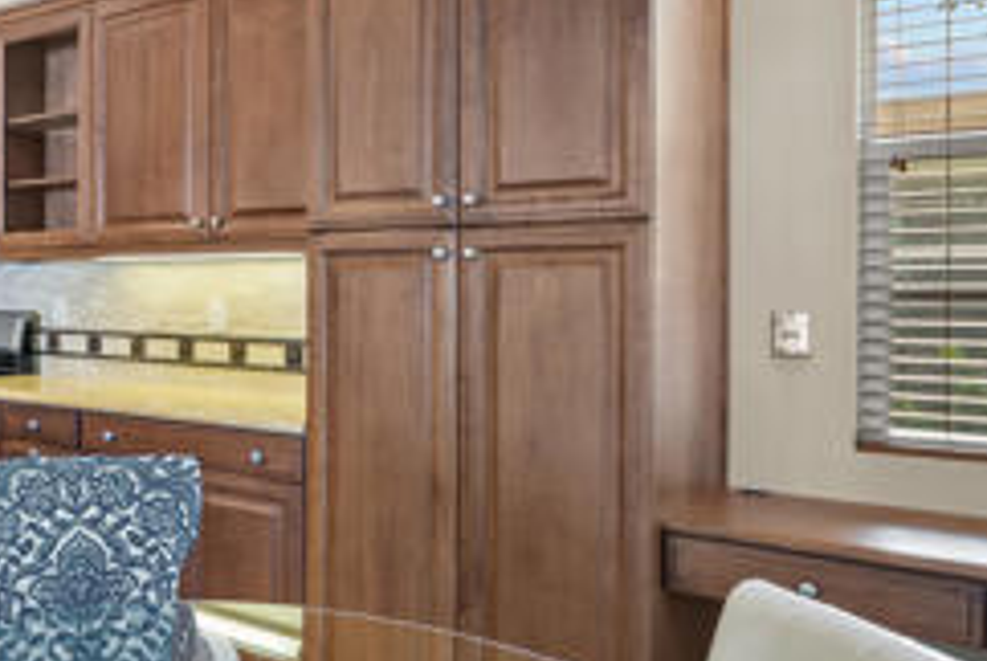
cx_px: -24
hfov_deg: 43.5
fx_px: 1016
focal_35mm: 37
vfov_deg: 36.0
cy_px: 300
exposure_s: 1
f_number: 9
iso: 250
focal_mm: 14
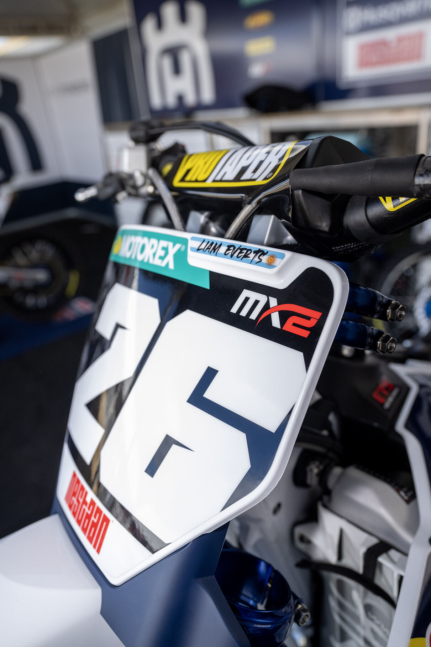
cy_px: 324
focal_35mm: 28
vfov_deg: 66.4
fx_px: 494
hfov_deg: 47.2
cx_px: 216
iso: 800
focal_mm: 27.5
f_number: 4.5
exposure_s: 1/1000
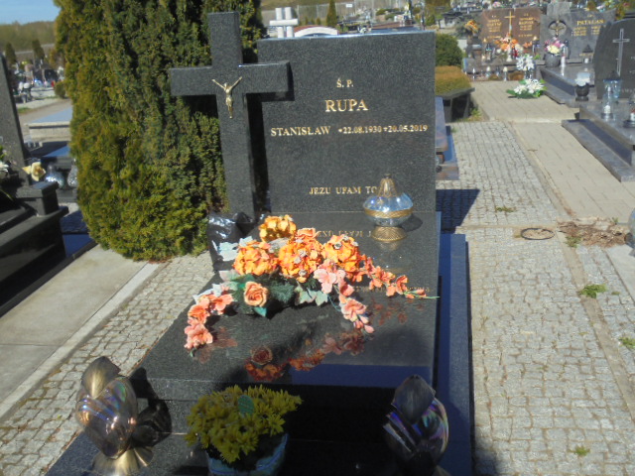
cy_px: 238
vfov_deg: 37.7
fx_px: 697
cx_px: 318
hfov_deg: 49.0
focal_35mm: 38
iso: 100
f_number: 4.2
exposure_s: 1/800
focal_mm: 6.9
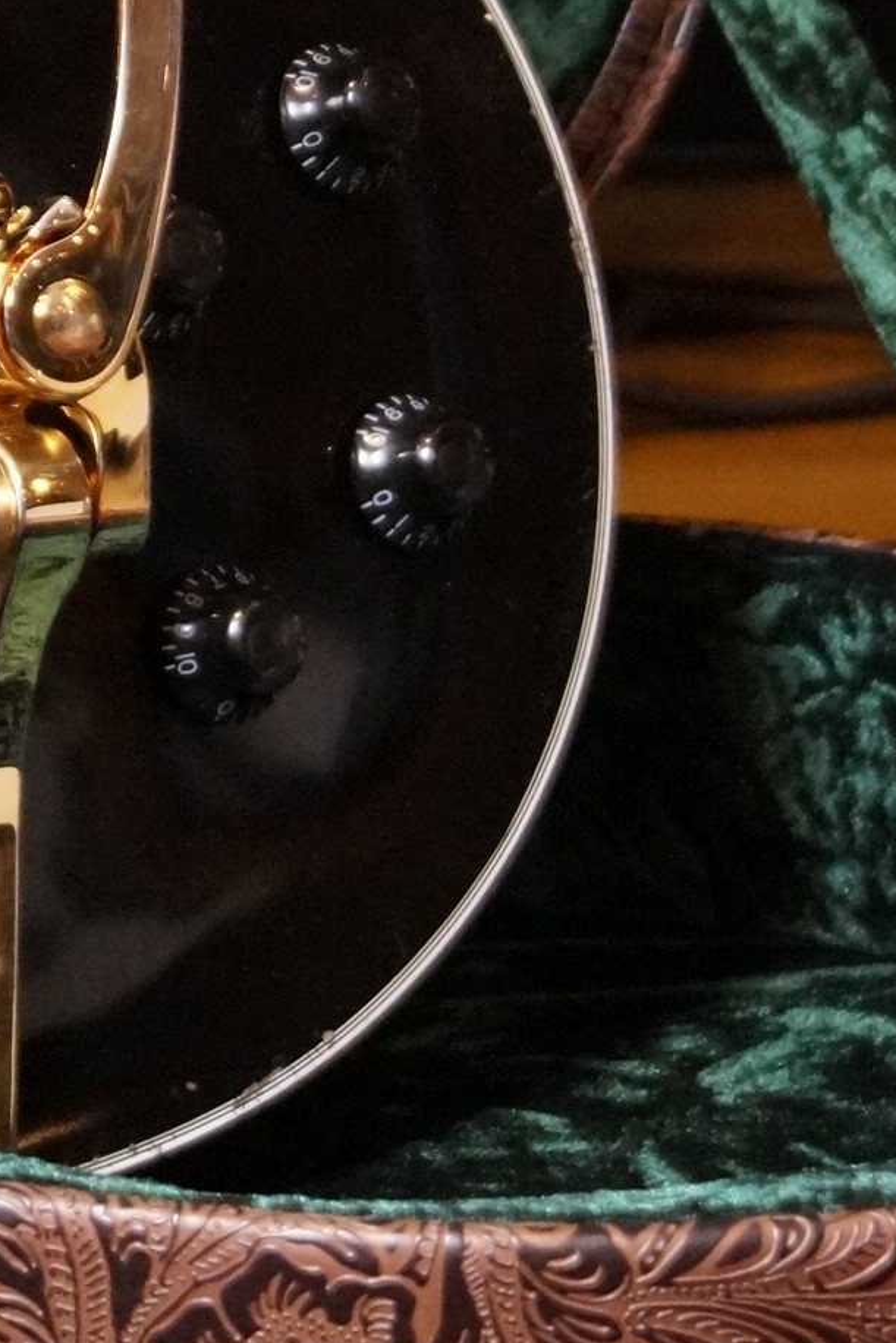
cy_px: 53
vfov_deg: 9.1
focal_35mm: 224
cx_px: -359
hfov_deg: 6.1
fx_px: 8359
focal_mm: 50
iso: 3200
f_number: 5
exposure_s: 1/250
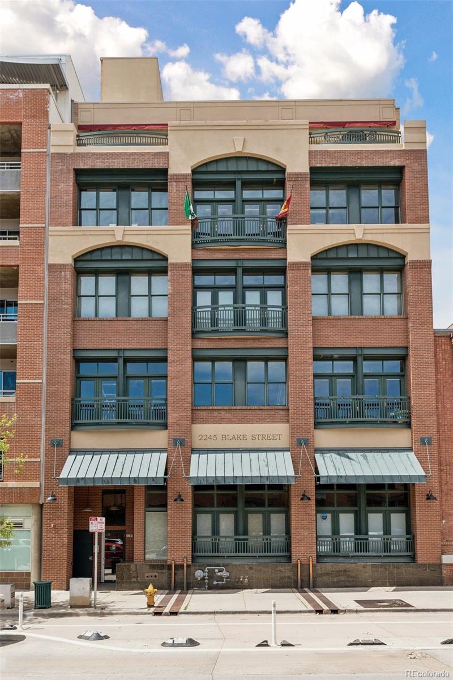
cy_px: 340
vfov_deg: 63.7
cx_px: 226
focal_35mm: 29
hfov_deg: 45.0
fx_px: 547
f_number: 9
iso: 400
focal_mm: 29
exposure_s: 1/400
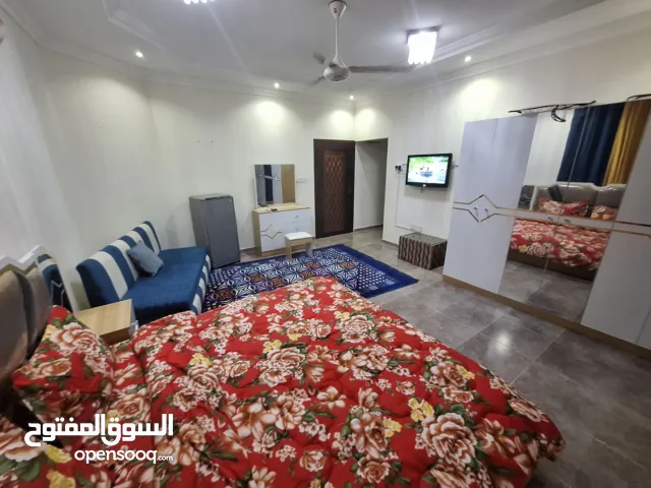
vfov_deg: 89.9
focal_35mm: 13
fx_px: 244
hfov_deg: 106.2
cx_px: 326
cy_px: 244
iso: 500
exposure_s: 1/25
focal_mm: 1.74
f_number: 2.2
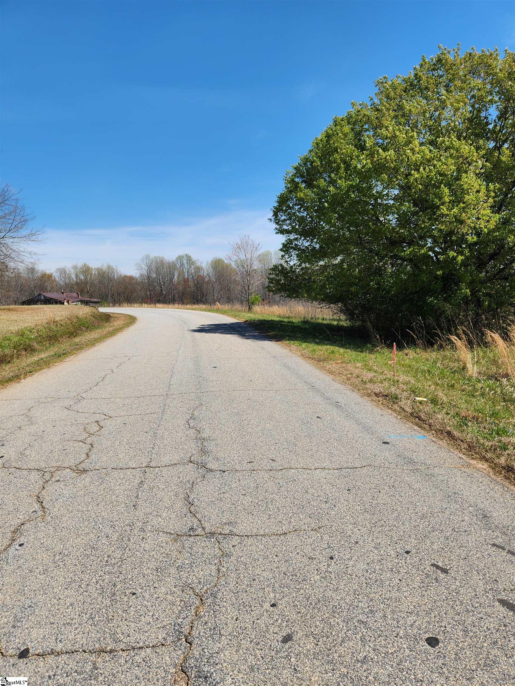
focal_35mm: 23
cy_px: 343
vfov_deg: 73.9
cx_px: 258
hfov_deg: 58.9
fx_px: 456
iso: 20
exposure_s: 1/1920
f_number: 1.8
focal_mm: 5.4
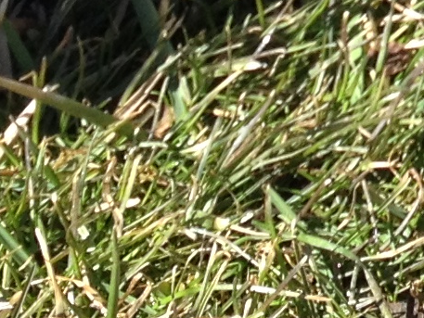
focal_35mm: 250
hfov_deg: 7.6
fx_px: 3063
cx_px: 874
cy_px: -456
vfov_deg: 5.7
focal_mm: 4.28
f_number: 2.4
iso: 50
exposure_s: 1/665
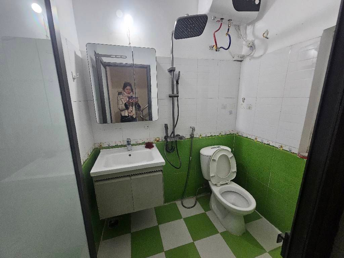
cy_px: 129
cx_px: 172
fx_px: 129
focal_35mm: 13
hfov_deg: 106.2
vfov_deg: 89.9
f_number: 2.2
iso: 320
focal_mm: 2.2
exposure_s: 1/40
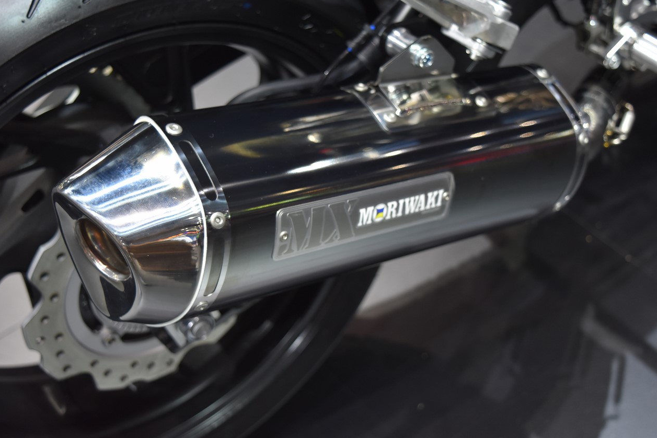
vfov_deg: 24.6
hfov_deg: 36.2
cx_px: 325
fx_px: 1004
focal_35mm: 55
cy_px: 219
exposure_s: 1/60
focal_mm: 36
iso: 640
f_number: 4.8
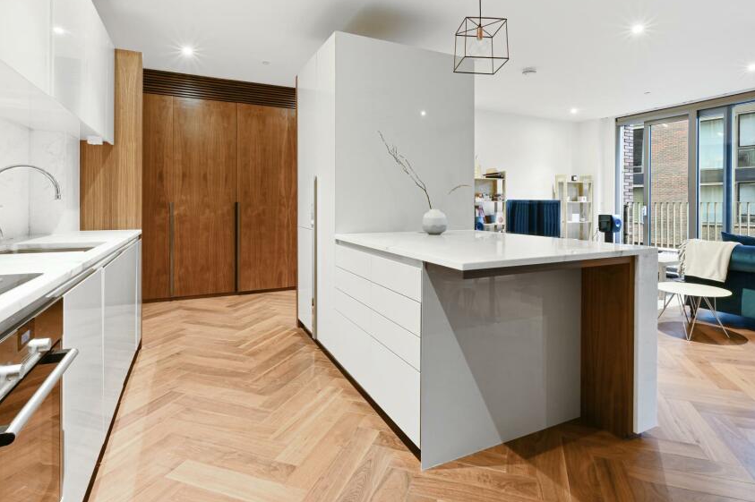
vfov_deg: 69.8
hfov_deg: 93.0
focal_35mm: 17
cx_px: 415
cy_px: 206
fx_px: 356
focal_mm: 14
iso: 200
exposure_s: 5
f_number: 16
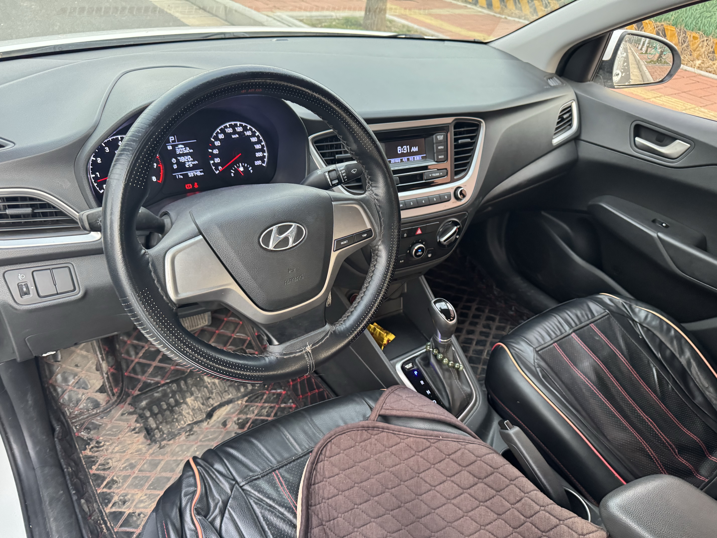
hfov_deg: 71.6
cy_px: 269
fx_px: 497
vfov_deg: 56.8
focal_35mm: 24
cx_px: 358
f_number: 1.78
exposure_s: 1/60
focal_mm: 6.76
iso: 500
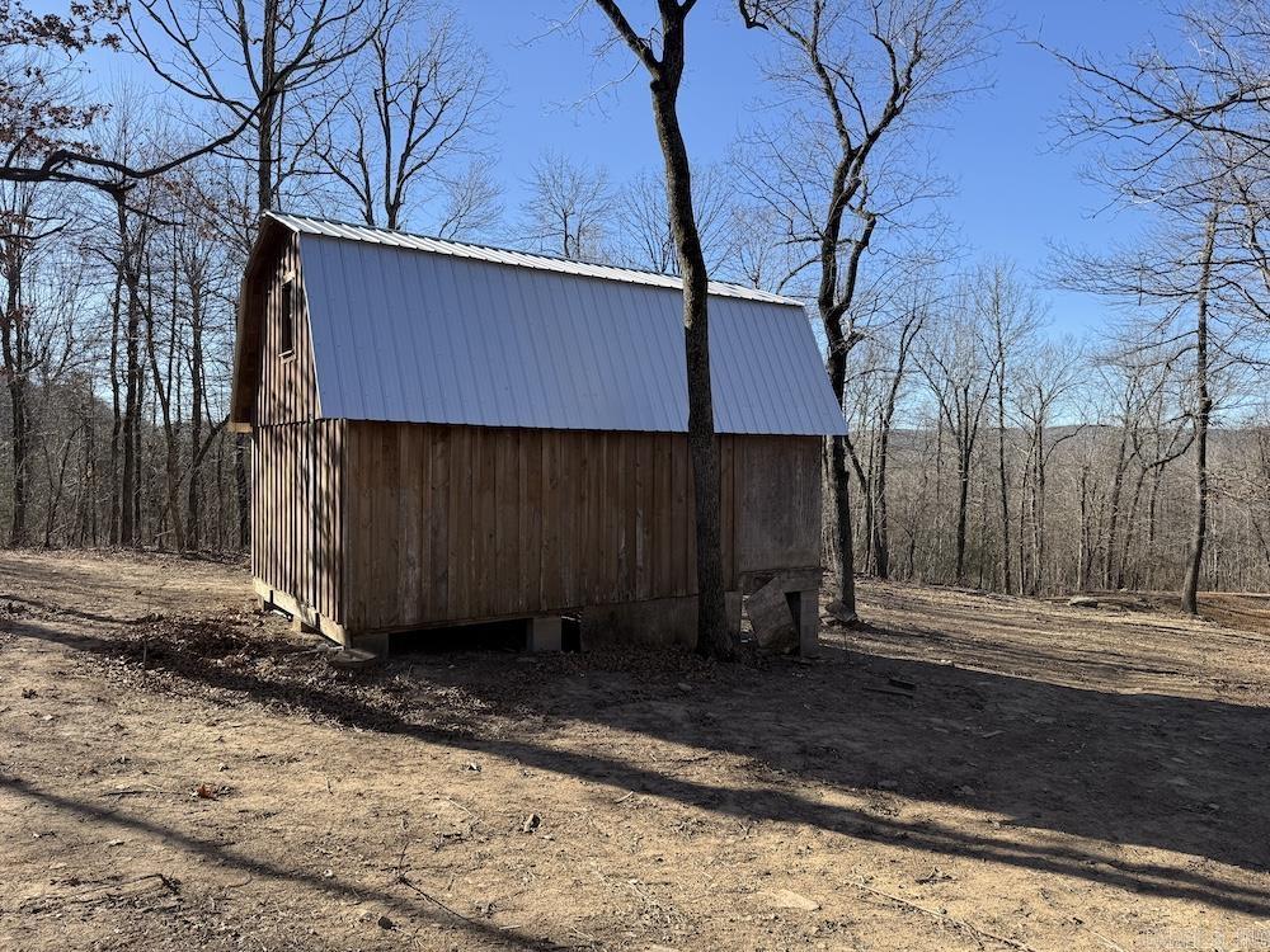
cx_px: 635
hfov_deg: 71.6
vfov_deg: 56.8
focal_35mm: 24
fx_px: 881
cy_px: 476
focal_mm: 6.76
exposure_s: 1/1812
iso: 80
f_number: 1.78
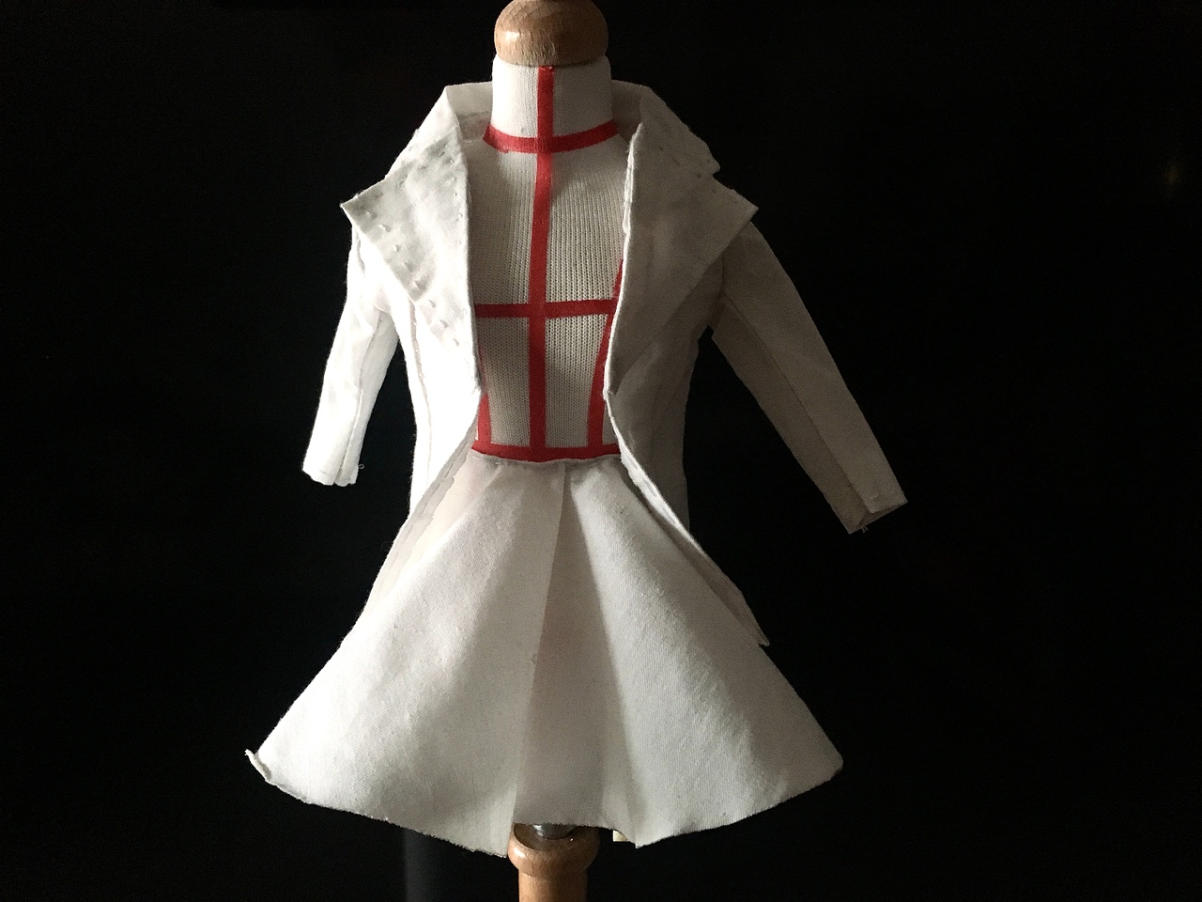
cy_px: 451
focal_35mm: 29
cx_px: 601
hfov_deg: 61.7
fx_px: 1007
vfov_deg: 48.2
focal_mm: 4.15
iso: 200
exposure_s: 1/33
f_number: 2.2
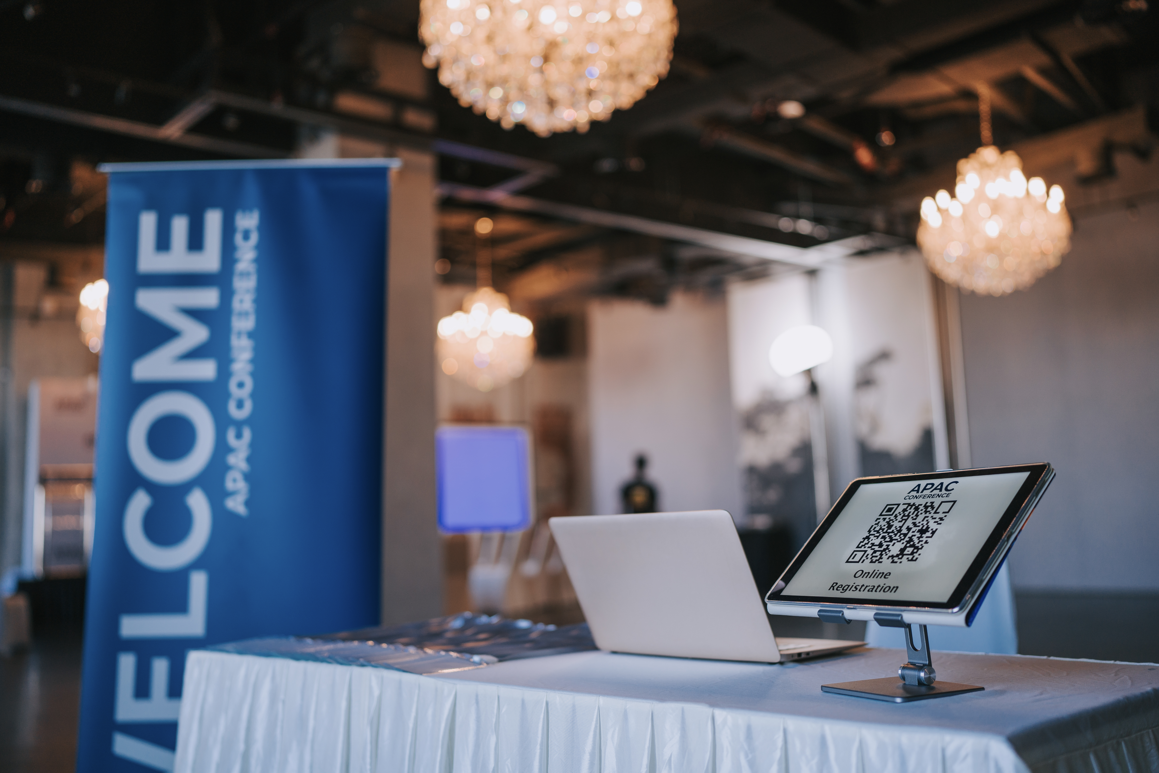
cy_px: 386
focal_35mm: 35
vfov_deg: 37.9
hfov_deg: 54.4
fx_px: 1127
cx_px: 580
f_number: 1.4
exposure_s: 1/200
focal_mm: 35
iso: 100
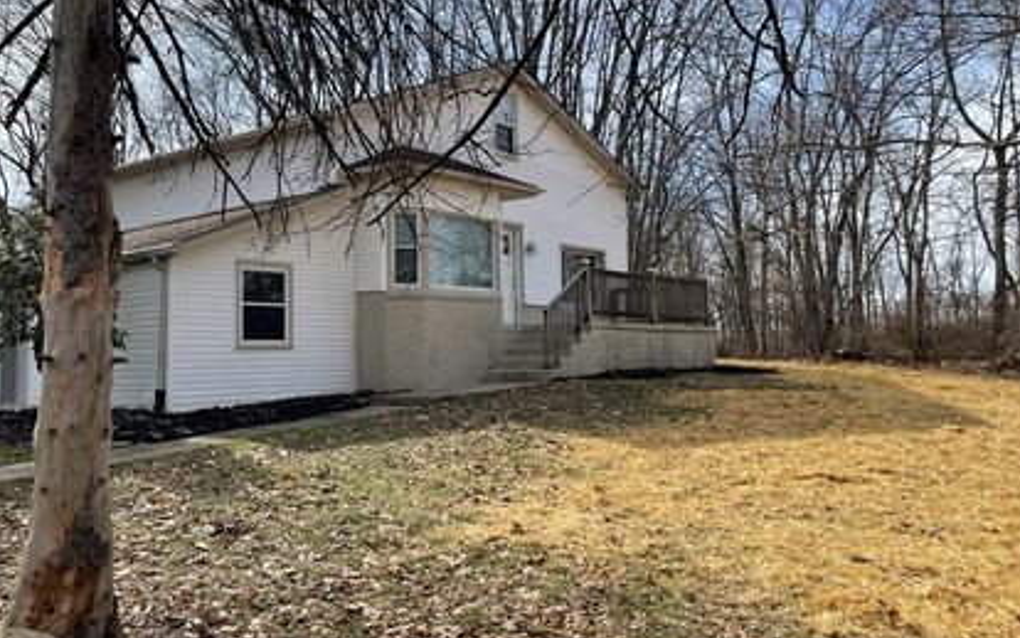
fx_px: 890
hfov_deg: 59.5
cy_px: 260
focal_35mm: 32
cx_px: 453
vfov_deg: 39.3
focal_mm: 5.1
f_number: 1.6
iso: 32
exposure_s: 1/1739
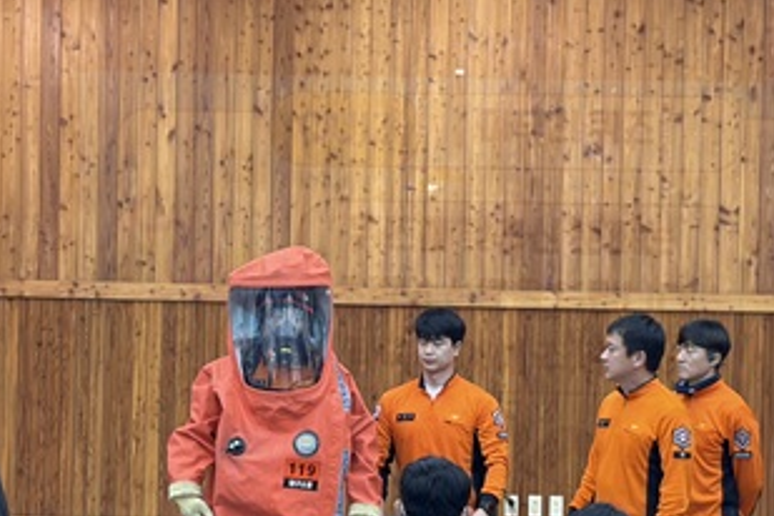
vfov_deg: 13.0
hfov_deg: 19.4
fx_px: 2257
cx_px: 343
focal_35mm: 105
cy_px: 361
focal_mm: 5.96
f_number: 1.6
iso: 50
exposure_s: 1/60
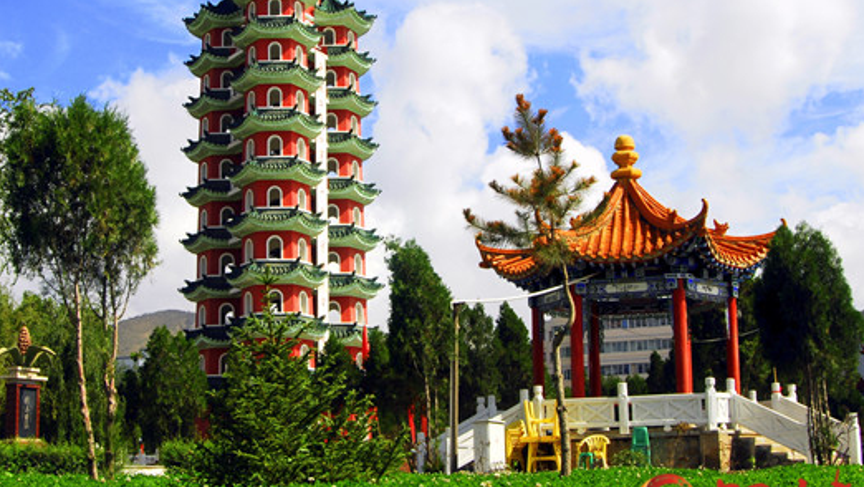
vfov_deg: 22.2
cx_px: 382
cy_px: 202
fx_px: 1238
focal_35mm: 54
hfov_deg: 38.4
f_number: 14
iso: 100
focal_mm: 28
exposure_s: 1/80
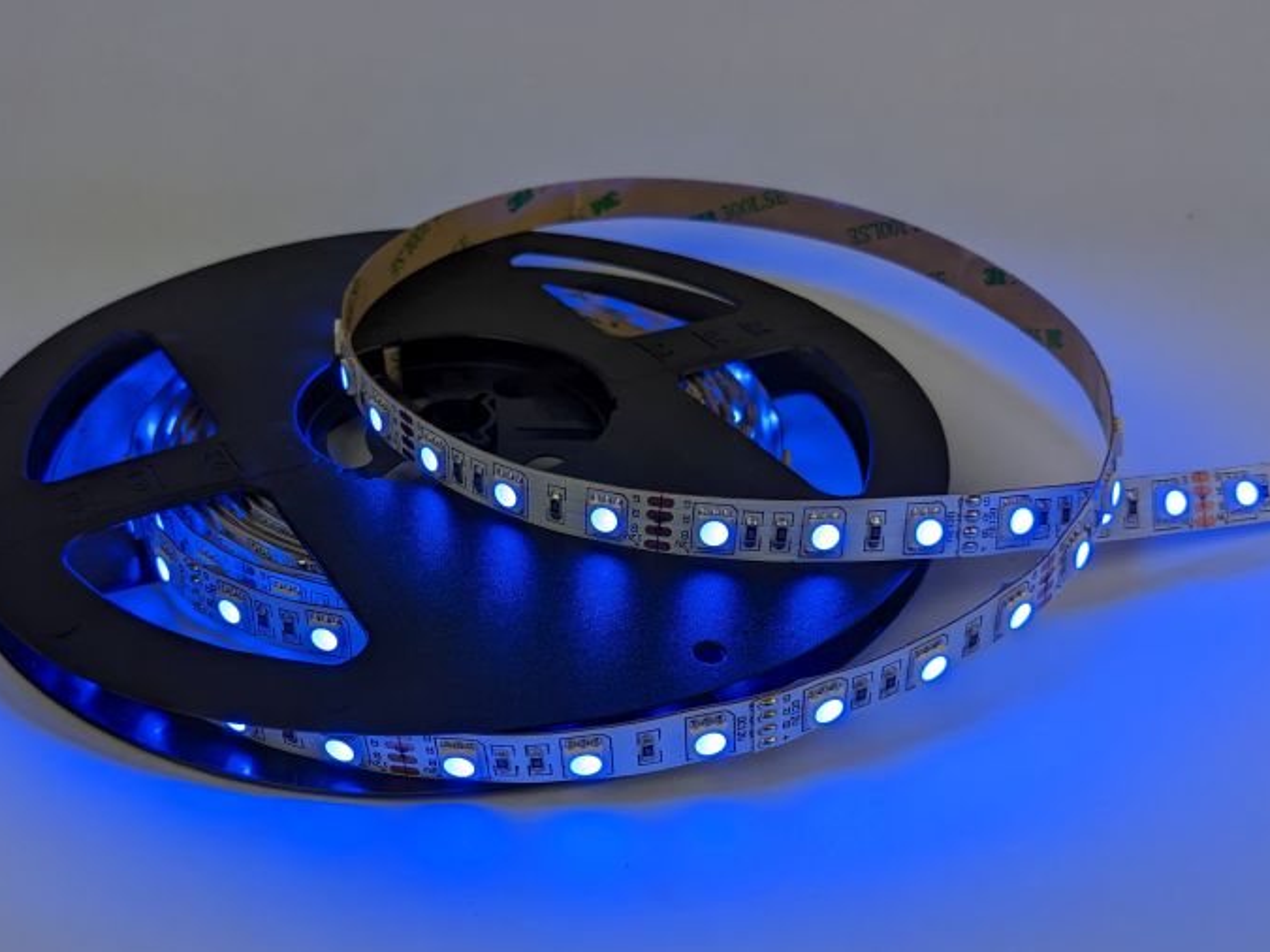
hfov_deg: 51.2
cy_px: 513
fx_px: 1321
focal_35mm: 36
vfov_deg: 39.6
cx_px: 557
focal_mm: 4.38
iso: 47
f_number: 1.73
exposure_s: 1/2611
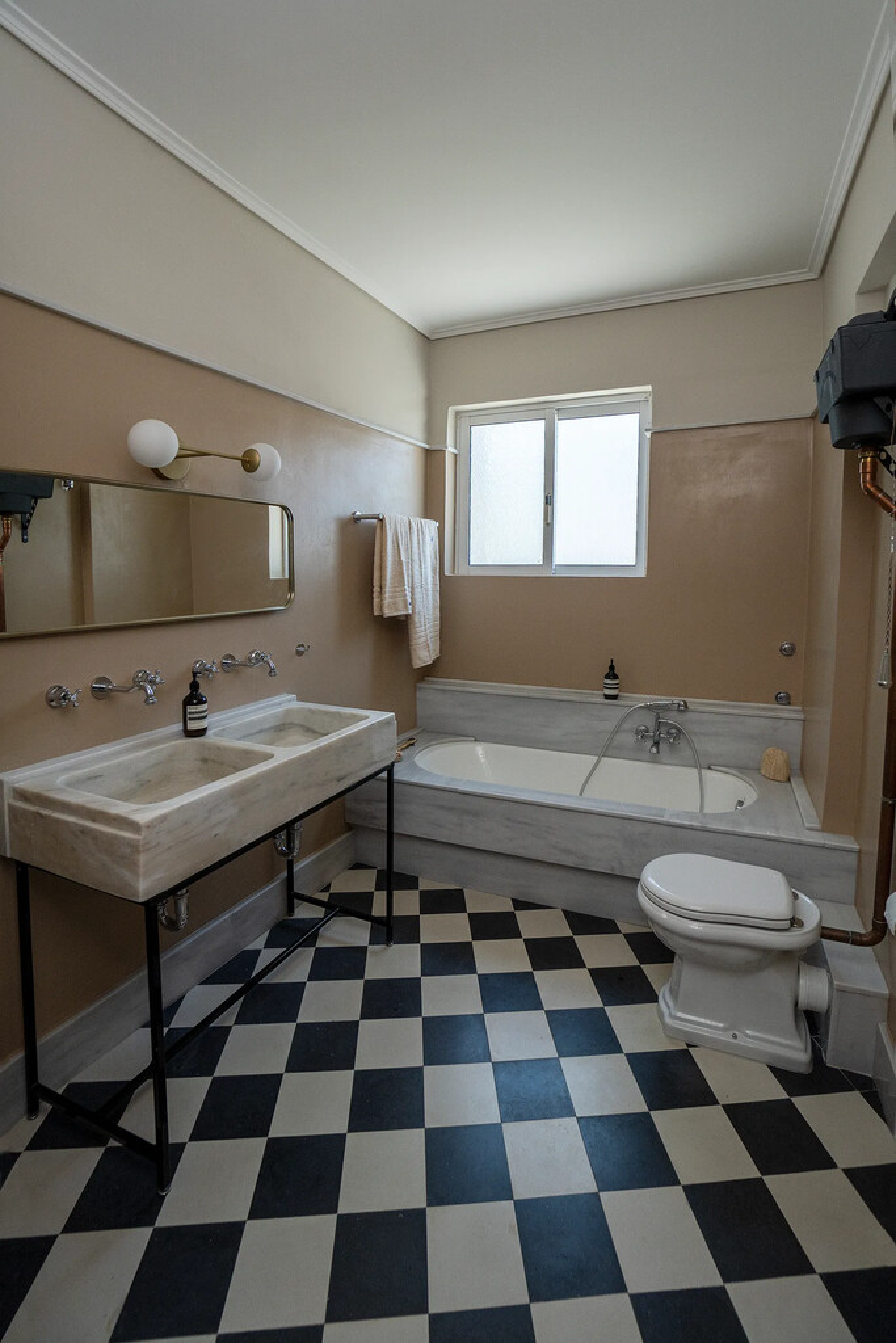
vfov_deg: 100.4
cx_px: 448
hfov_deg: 77.3
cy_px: 672
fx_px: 560
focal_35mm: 15
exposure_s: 1/60
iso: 250
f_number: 5.6
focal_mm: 10
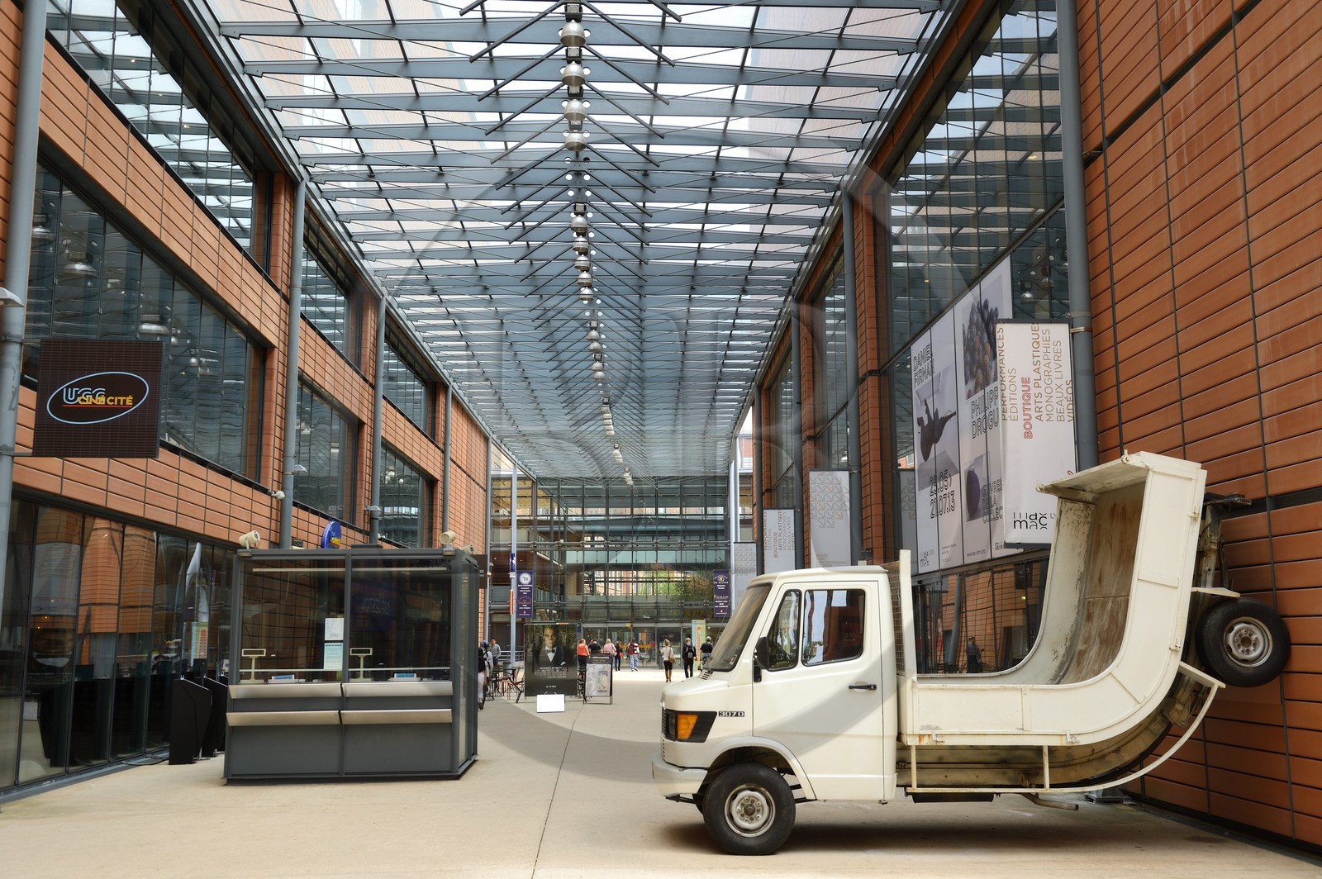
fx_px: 1284
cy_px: 440
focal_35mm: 35
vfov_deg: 37.8
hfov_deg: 54.5
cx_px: 661
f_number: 5
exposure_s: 1/200
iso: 200
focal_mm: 35
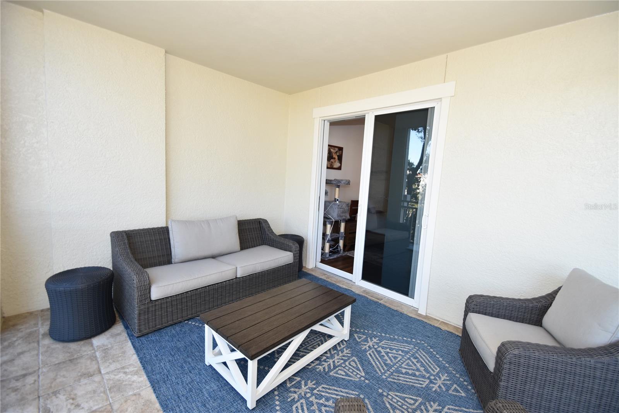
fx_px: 258
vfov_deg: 77.3
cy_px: 206
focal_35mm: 15
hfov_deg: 100.4
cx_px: 310
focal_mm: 10
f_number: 4
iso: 250
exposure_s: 1/60
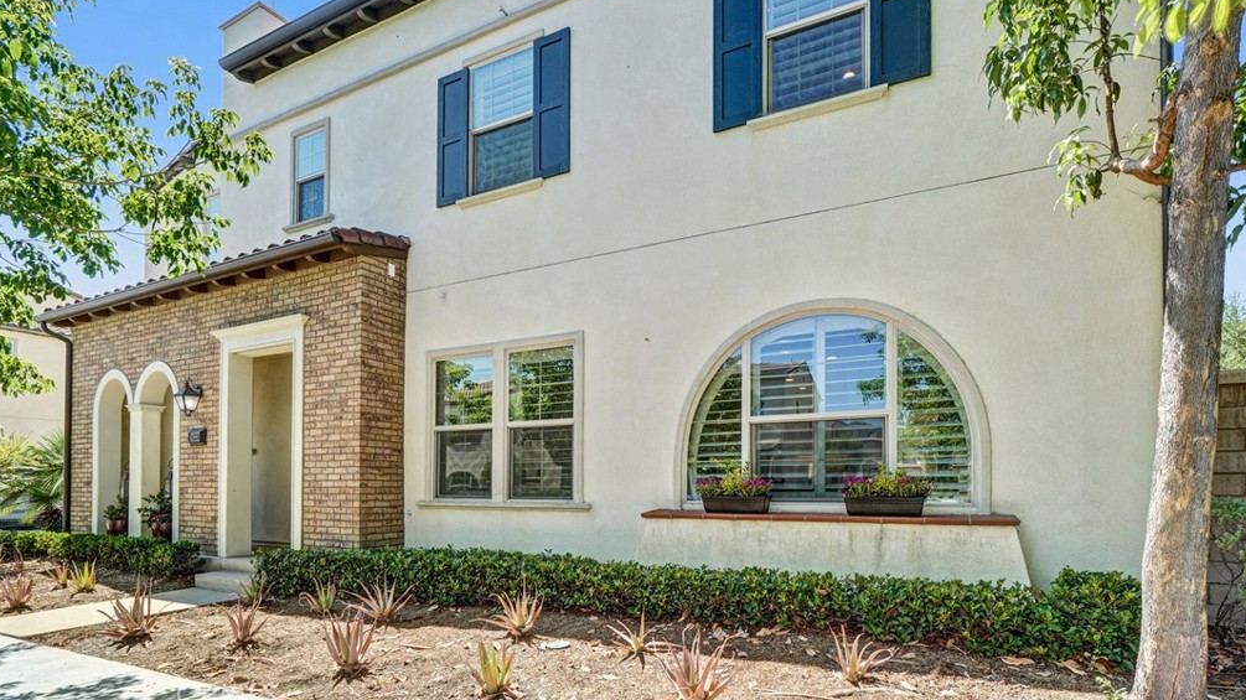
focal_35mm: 16
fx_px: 529
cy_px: 290
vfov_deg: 66.6
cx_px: 624
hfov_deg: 99.4
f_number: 11
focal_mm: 10
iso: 100
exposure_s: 1/30
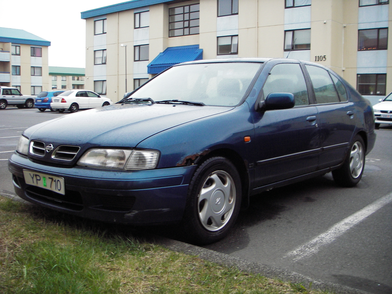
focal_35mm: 38
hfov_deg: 49.0
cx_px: 196
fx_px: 430
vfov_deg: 37.7
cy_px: 147
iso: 100
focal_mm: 6.3
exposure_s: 1/25
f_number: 3.3
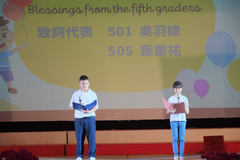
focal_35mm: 83
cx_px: 120
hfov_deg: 24.5
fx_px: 553
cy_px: 80
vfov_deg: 16.5
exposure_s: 1/60
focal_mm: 55
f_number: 2.8
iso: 500
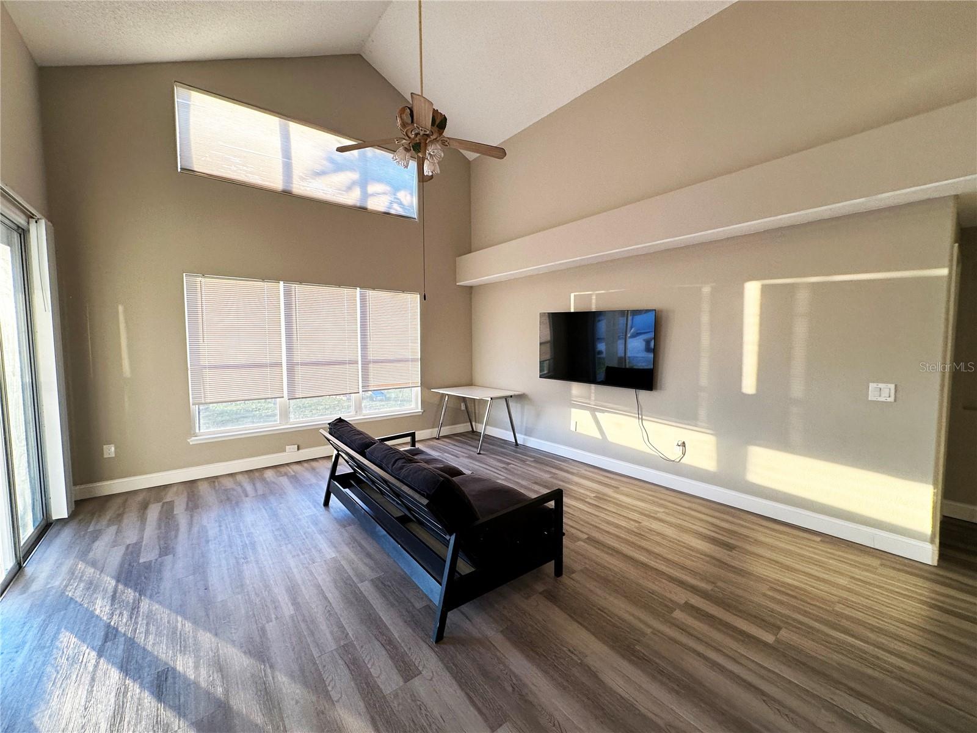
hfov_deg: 102.1
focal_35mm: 14
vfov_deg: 85.7
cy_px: 366
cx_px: 488
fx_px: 395
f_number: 2.2
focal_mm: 2.22
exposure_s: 1/120
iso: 100
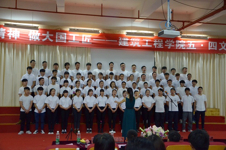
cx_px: 113
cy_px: 75
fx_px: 244
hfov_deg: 49.7
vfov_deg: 34.0
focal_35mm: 39
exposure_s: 1/60
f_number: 4
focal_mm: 26
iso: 2500
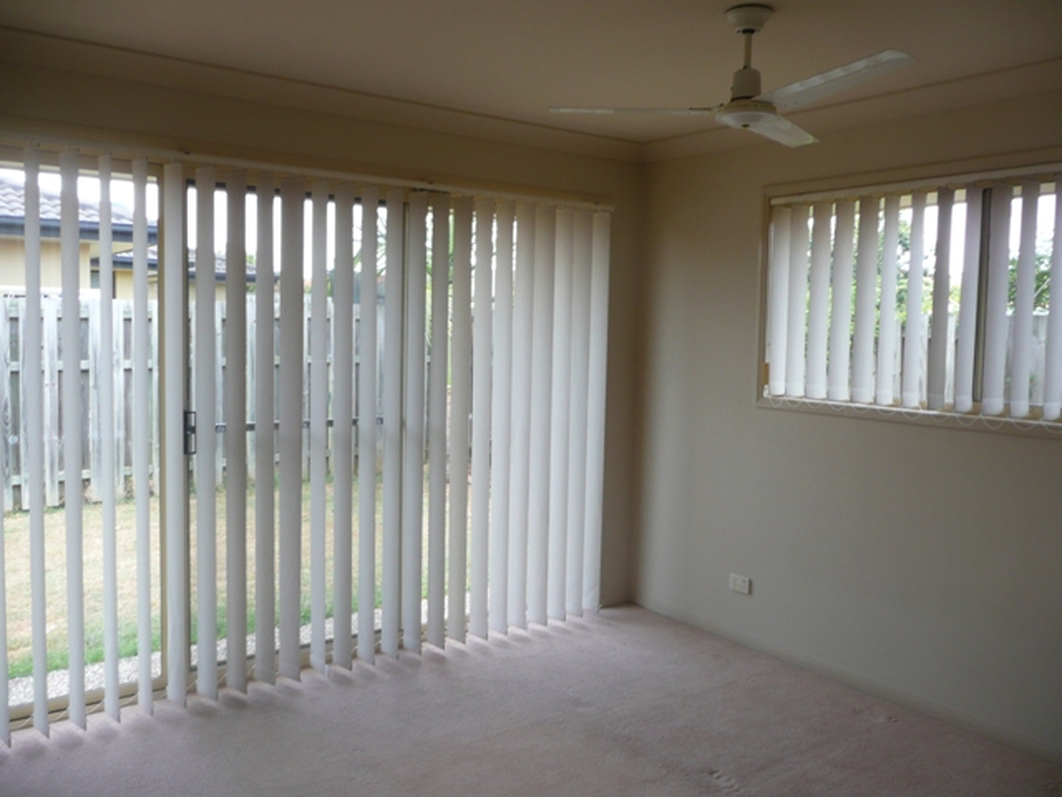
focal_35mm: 28
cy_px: 398
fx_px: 859
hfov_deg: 63.4
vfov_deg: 49.7
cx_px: 531
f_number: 3.3
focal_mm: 4.6
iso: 100
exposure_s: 1/50
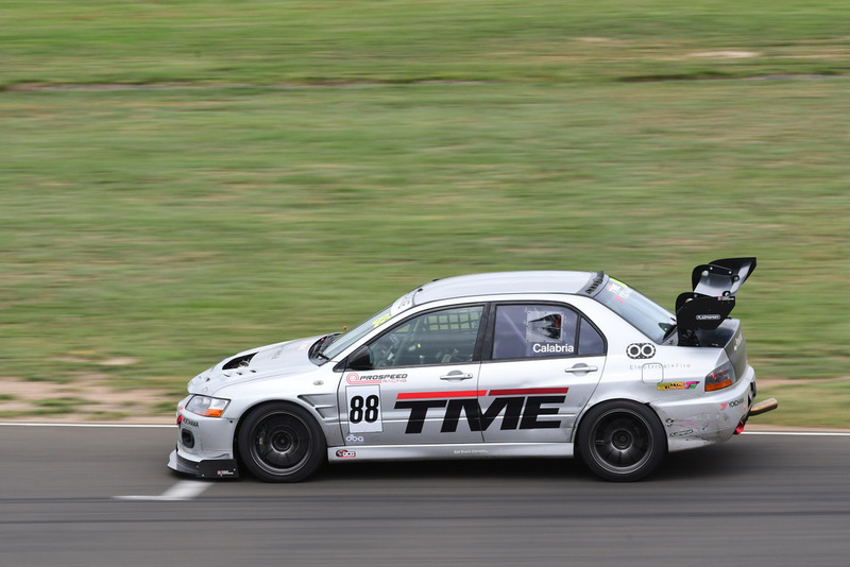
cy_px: 284
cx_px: 425
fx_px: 7794
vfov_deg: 4.2
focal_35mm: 330
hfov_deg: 6.2
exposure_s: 1/250
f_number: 13
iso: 400
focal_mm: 220
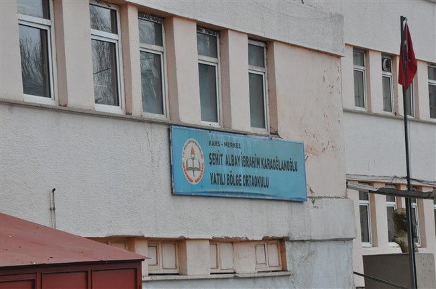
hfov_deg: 15.2
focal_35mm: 135
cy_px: 144
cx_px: 218
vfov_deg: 10.1
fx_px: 1633
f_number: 14
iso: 1250
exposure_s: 1/800
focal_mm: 90
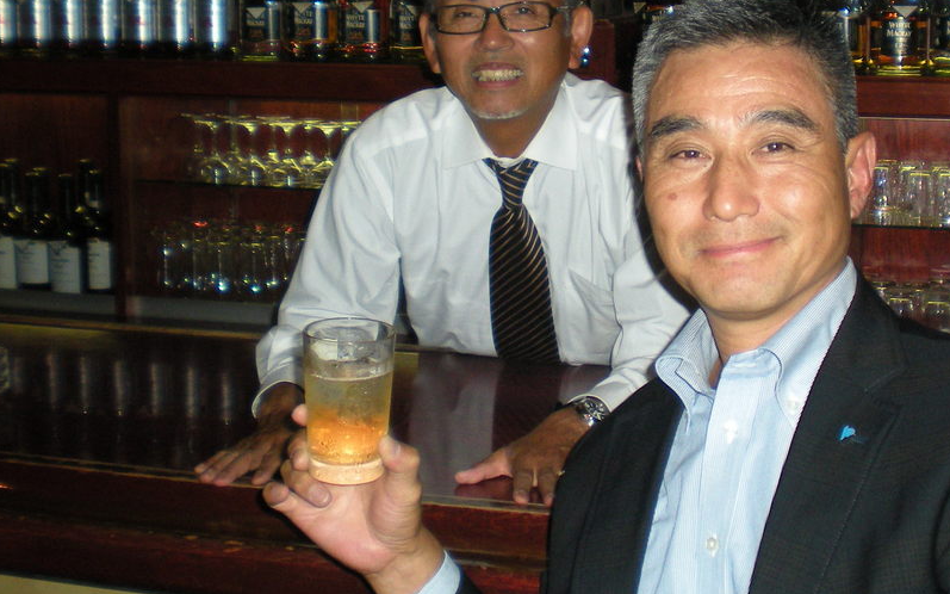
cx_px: 658
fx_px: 1709
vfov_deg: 19.5
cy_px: 131
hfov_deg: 30.8
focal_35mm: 66
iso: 164
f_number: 3.1
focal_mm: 6.3
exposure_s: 1/60
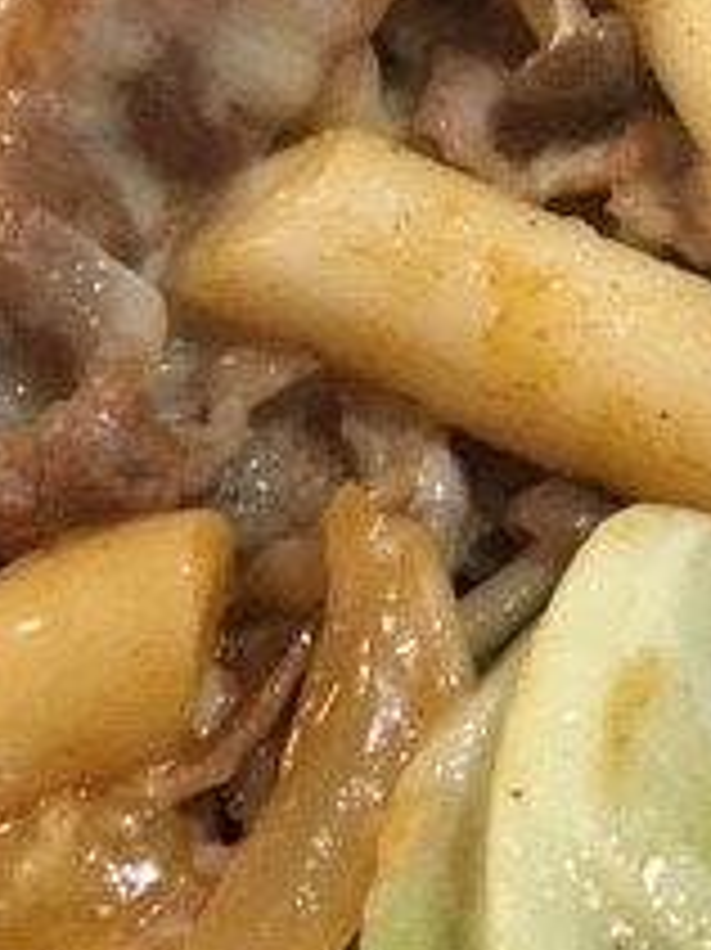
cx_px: 824
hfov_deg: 16.2
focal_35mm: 88
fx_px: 2412
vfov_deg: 21.8
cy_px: 122
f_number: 2.2
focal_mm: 4.15
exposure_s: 1/24
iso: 250
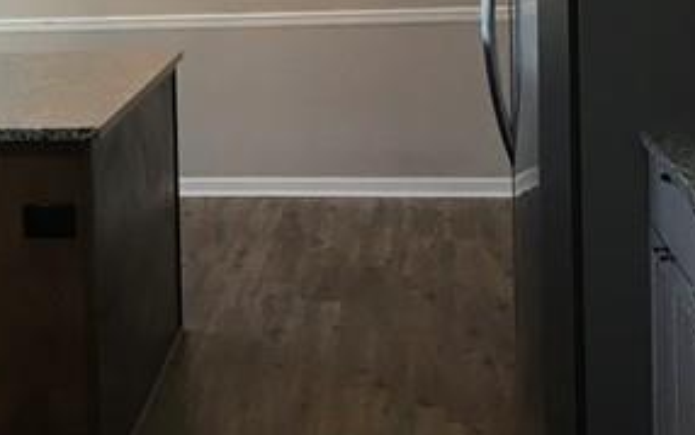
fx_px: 2084
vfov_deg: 11.8
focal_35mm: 110
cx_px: -224
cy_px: 53
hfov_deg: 17.7
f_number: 2.2
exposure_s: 1/30
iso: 32
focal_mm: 4.15
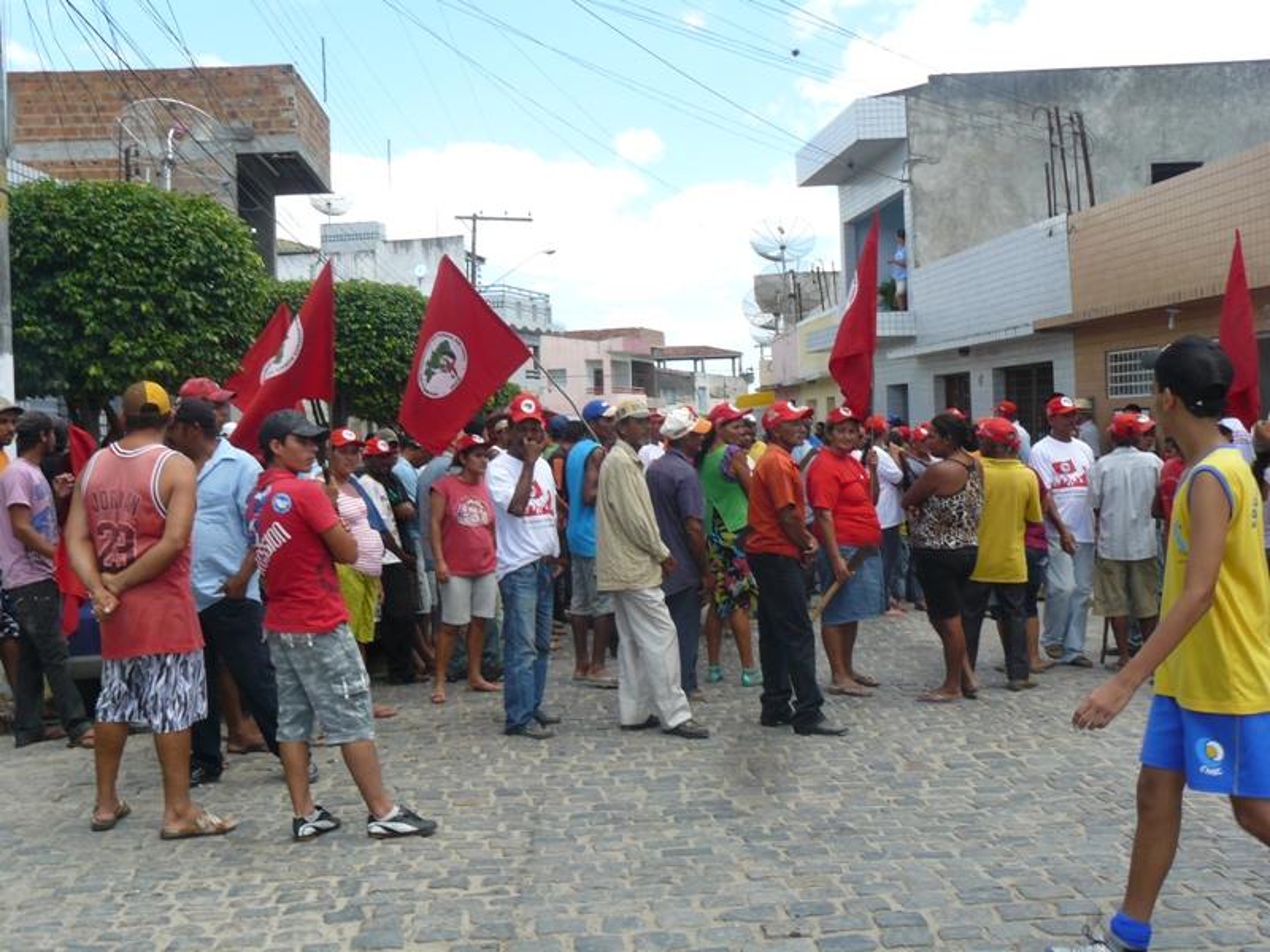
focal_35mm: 39
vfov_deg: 36.8
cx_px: 635
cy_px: 476
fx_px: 1431
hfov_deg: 47.9
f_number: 5
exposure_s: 1/200
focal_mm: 6.5
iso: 100
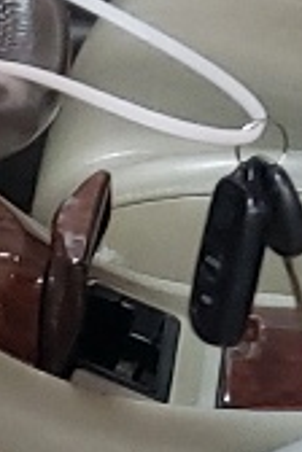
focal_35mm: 257
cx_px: 386
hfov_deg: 5.3
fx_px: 3234
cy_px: -204
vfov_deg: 7.9
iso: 120
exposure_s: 1/60.2
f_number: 1.5
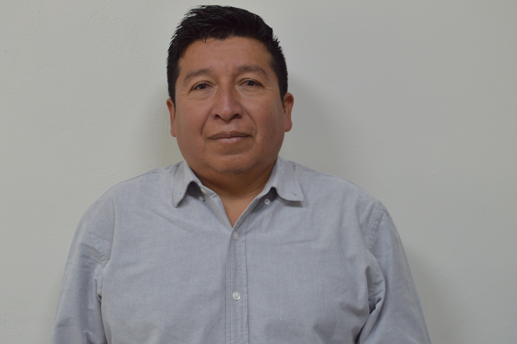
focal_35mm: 66
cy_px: 161
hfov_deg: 30.5
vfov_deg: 20.6
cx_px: 245
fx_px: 947
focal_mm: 36
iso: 400
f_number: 5
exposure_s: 1/40
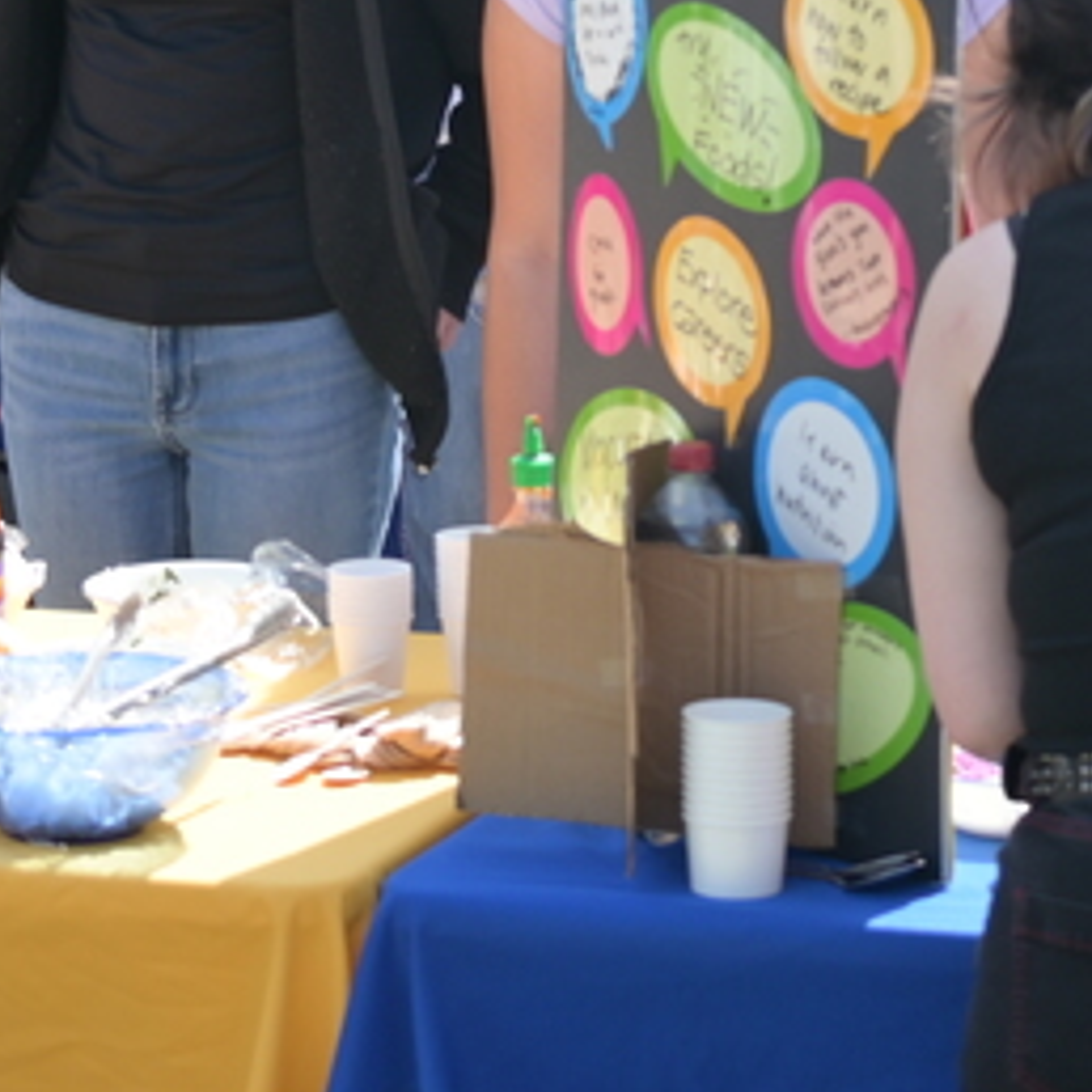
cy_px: -239
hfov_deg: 6.9
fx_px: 9030
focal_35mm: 253
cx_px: 669
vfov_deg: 6.9
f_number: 4.5
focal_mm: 50
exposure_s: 1/320
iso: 100
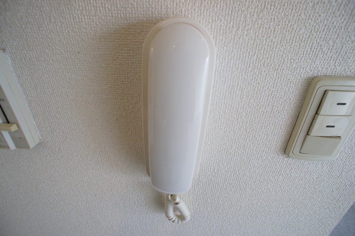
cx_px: 178
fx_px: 236
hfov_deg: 73.8
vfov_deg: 53.0
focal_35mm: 24
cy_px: 118
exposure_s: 1/40
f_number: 3.2
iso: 200
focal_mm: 16
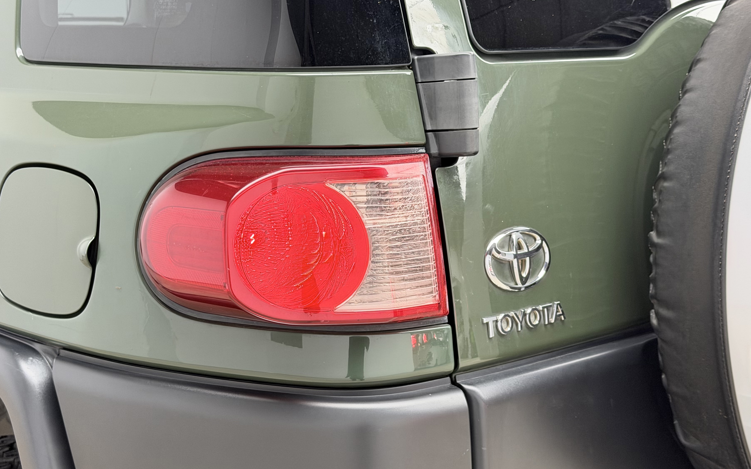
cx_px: 360
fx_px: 1167
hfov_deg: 35.7
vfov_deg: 22.7
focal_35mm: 57
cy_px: 246
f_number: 1.78
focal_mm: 6.76
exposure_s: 1/50
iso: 64
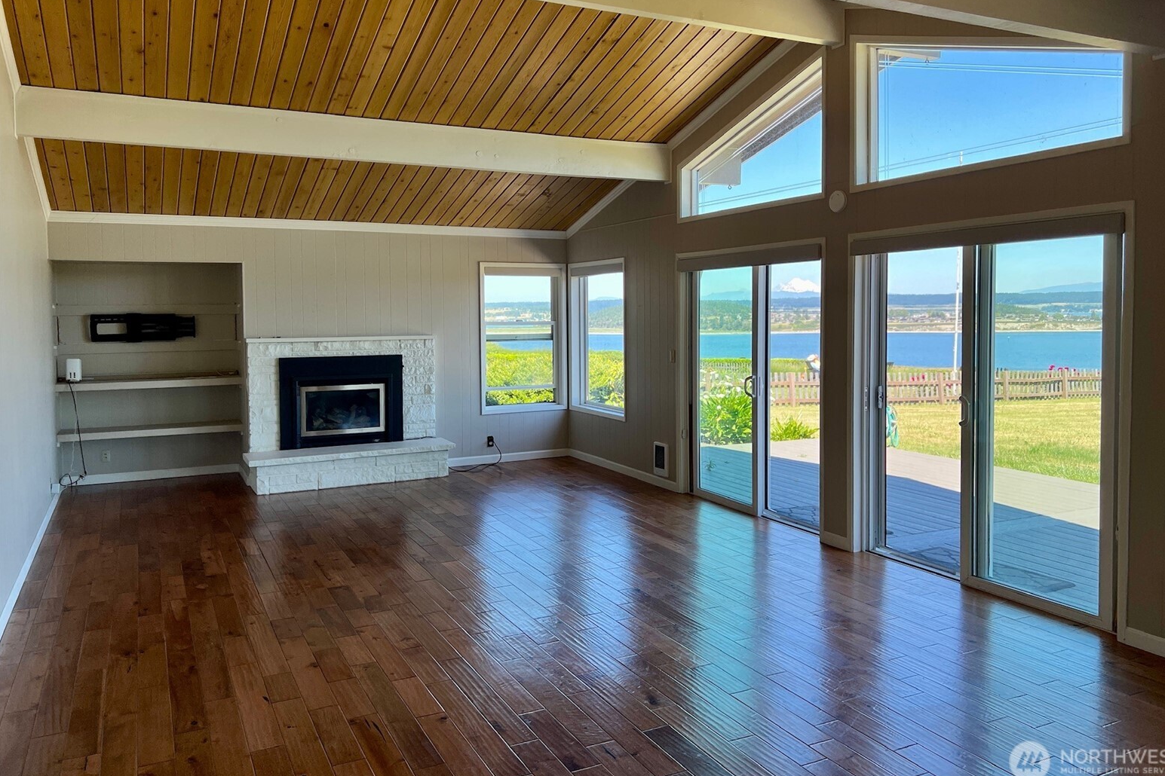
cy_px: 340
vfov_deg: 46.3
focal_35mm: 28
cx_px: 602
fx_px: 906
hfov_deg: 65.5
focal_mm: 5.7
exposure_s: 1/377
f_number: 1.5
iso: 50
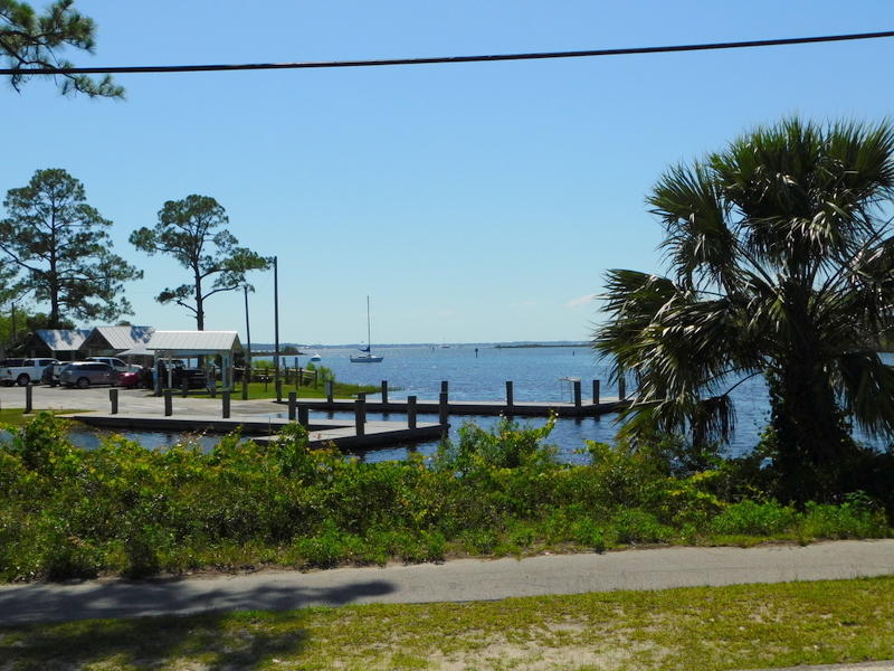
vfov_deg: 36.0
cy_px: 336
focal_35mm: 40
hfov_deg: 46.8
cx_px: 447
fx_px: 1033
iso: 125
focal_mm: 7.1
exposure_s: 1/800
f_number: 7.2
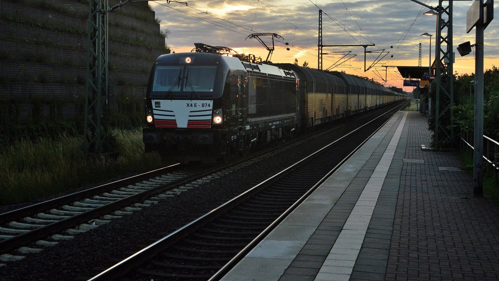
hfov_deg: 37.5
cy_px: 117
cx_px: 249
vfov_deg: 21.6
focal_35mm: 56
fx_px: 735
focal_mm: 35
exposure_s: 1/640
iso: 800
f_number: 6.3
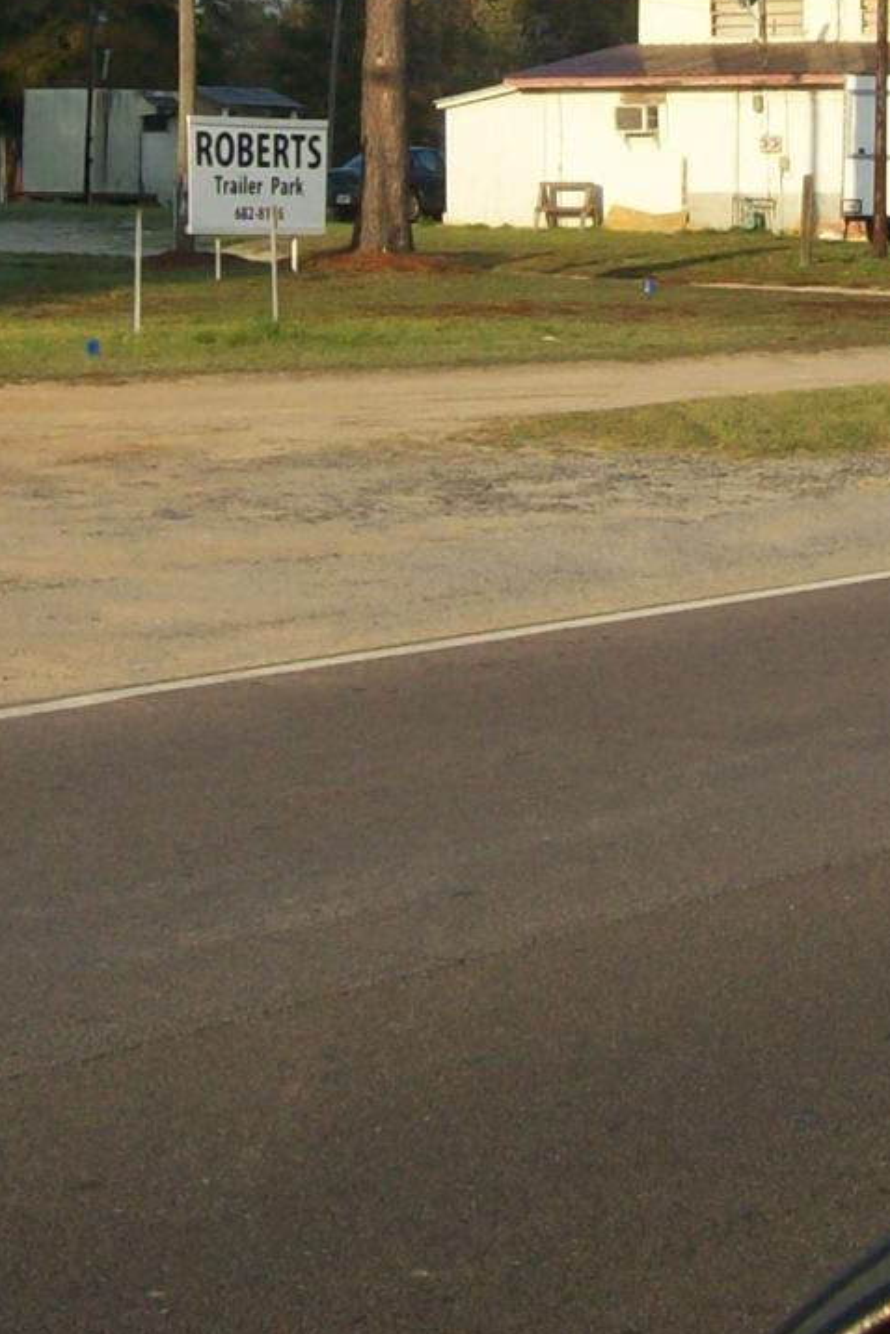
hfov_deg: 12.8
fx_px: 3968
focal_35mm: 107
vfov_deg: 18.5
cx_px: 590
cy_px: -86
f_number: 4.8
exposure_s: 1/314
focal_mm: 6
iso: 80
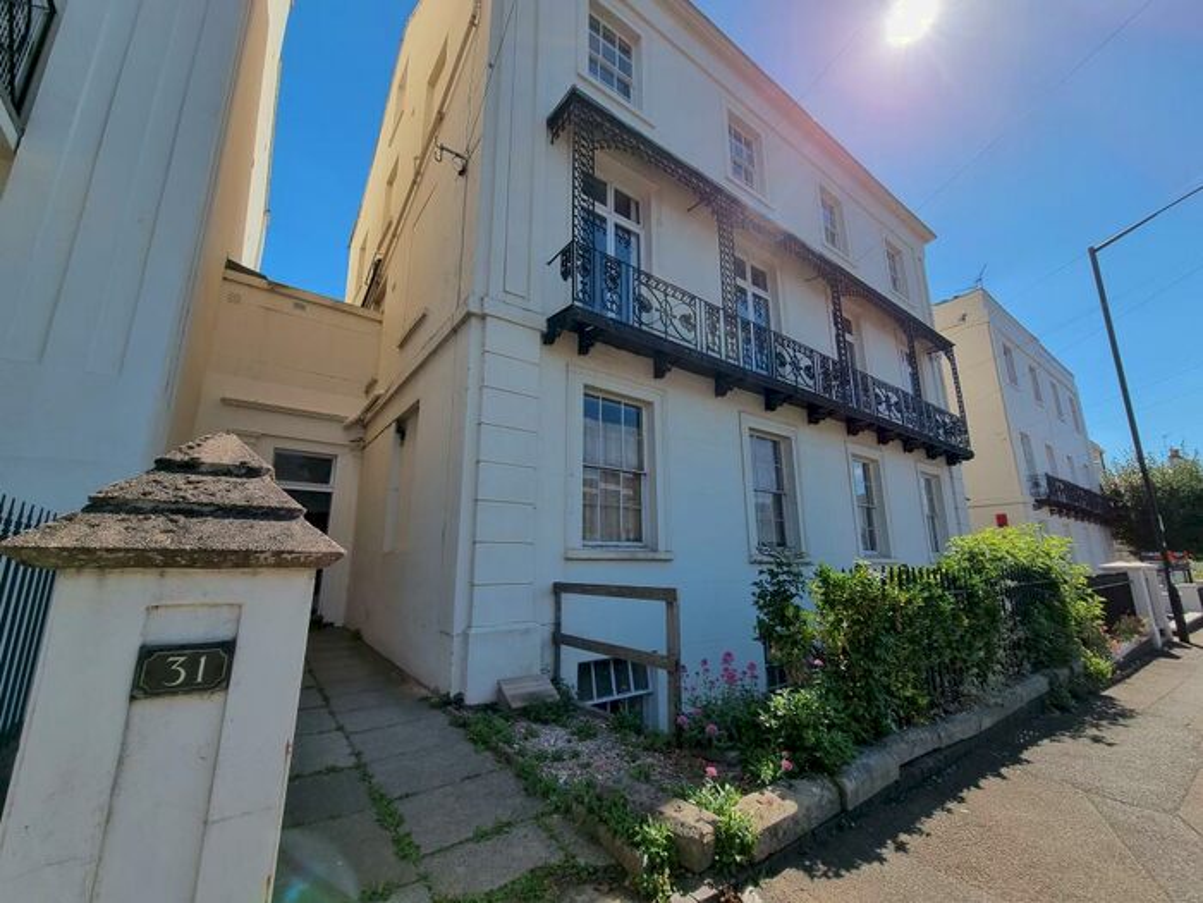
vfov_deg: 89.9
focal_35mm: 13
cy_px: 452
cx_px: 602
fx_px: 452
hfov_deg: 106.2
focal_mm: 2.2
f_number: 2.2
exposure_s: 1/1568
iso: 50
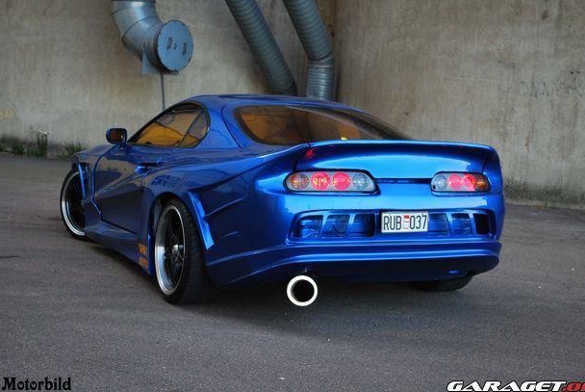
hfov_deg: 33.4
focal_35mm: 60
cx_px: 304
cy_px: 190
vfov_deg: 22.7
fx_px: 976
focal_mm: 38
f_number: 5.3
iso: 200
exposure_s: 1/50
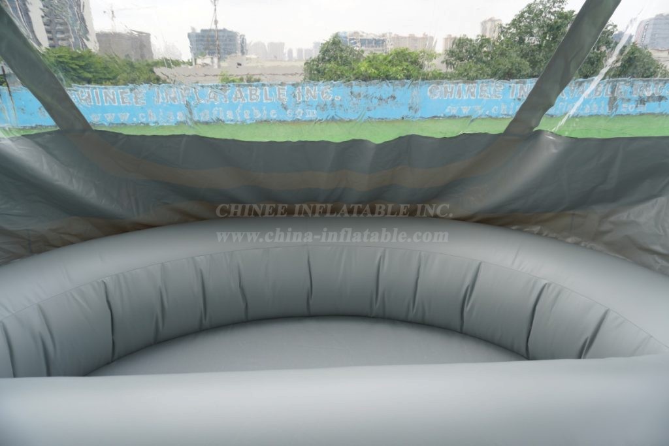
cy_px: 223
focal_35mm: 24
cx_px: 334
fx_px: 446
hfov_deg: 73.7
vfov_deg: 53.1
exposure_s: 1/200
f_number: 4
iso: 100
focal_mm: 16
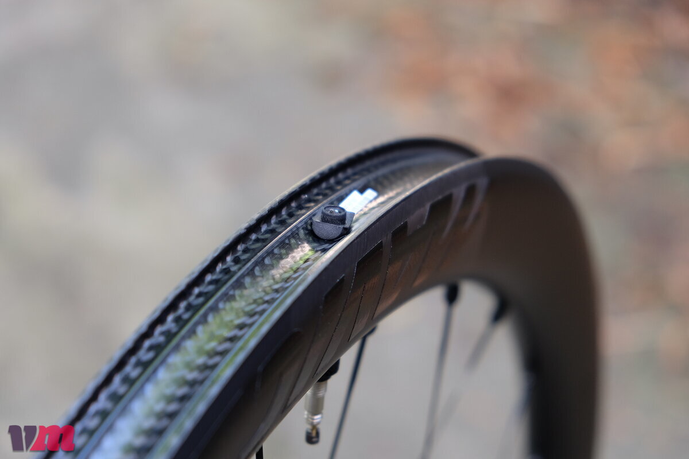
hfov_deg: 24.5
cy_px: 230
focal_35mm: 83
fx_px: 1588
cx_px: 344
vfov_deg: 16.5
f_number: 4
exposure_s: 1/60
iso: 400
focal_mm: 55
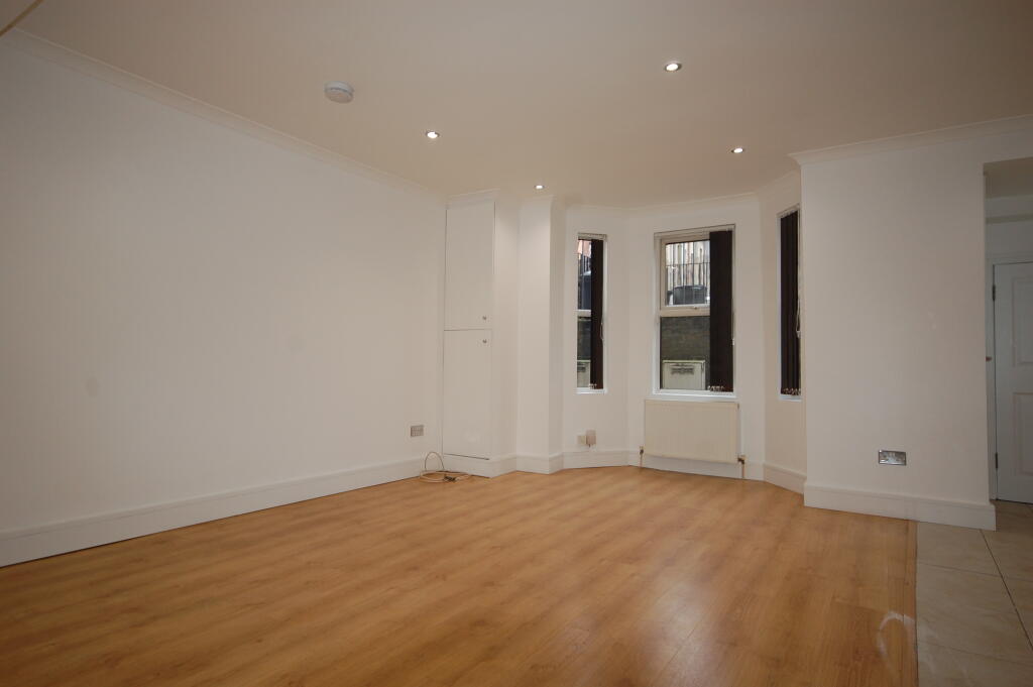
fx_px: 602
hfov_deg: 81.2
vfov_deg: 59.4
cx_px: 516
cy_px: 344
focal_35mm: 21
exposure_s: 1/60
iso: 400
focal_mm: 14
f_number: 4.8
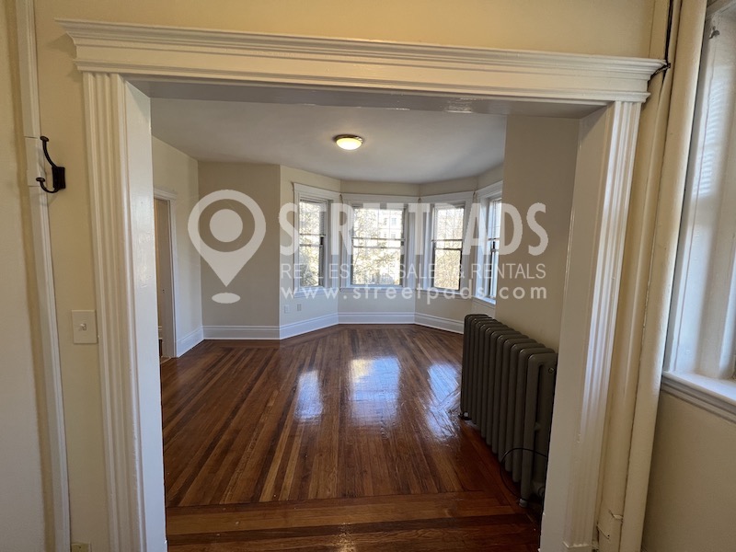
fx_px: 276
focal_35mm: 13
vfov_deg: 89.9
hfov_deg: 106.2
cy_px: 276
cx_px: 368
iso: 64
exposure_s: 1/120
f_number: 1.8
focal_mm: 1.57
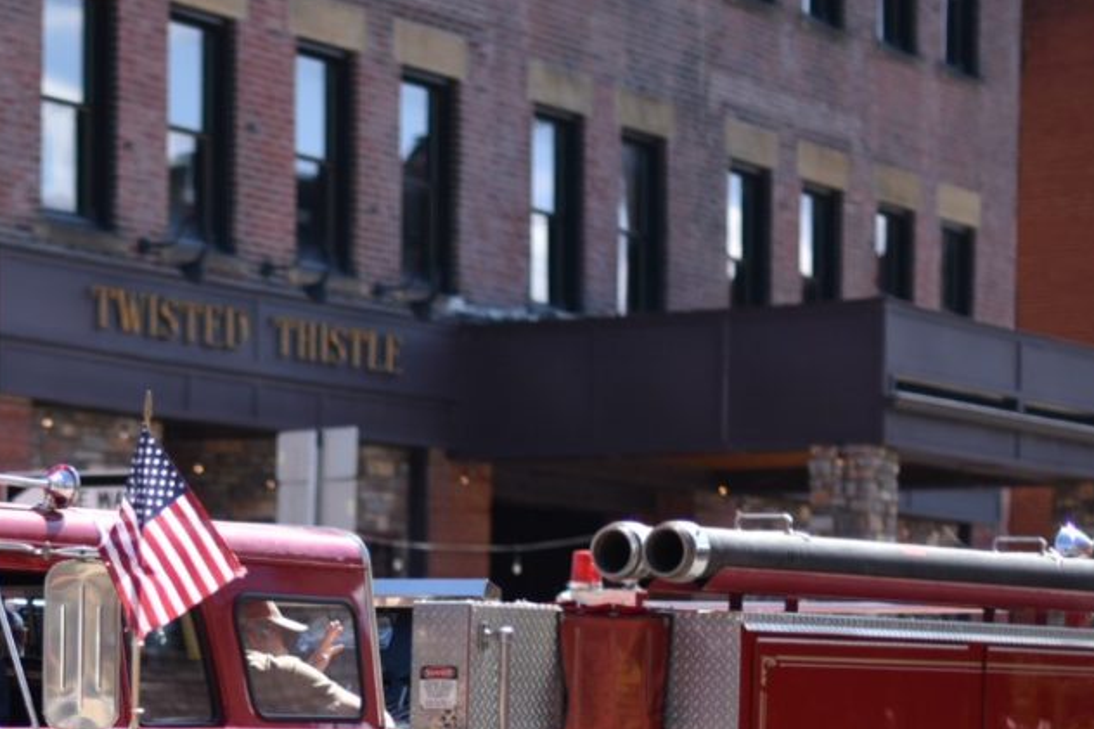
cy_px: 844
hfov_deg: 16.3
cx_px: 68
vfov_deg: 10.9
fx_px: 3767
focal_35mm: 124
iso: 100
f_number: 1.4
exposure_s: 1/4000
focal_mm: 50
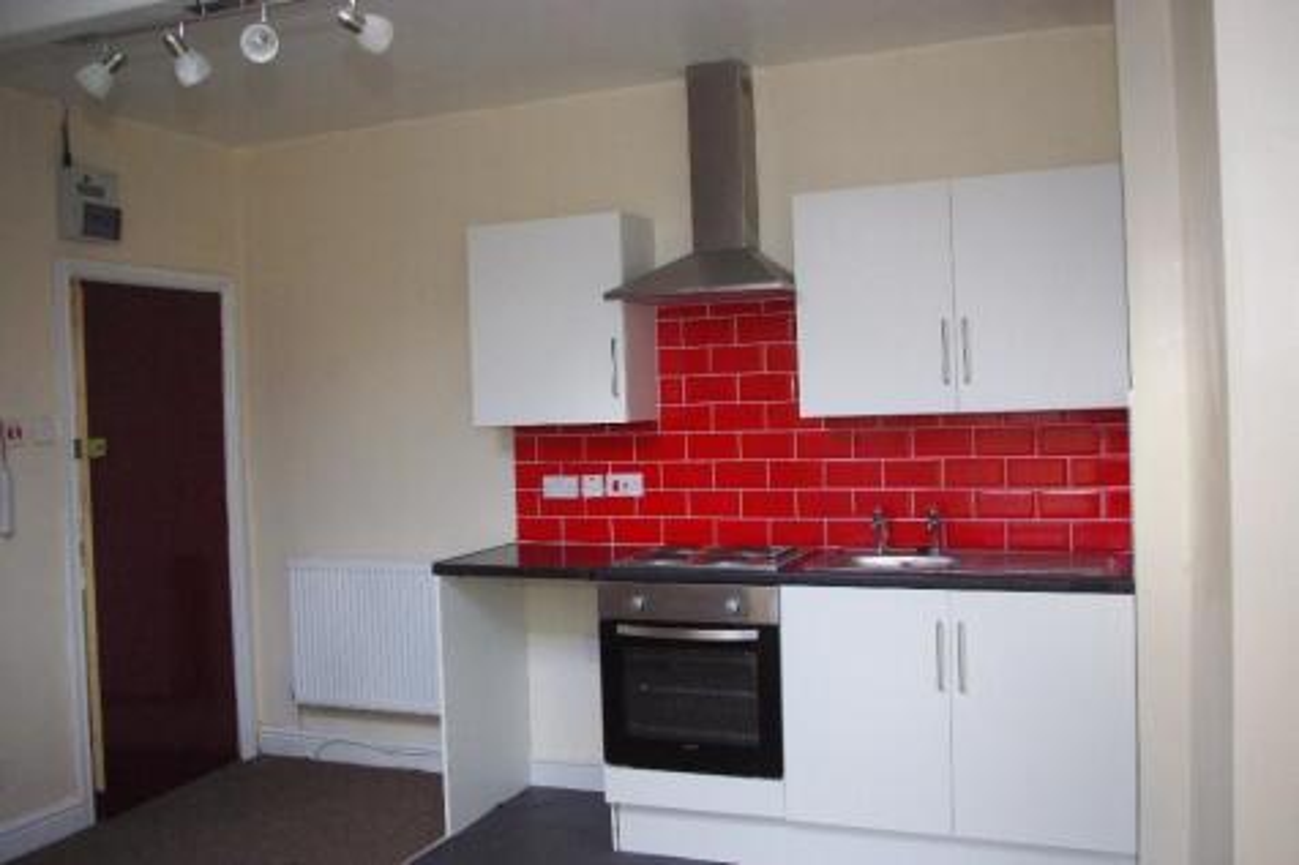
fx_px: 1118
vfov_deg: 42.3
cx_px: 650
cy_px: 432
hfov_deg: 60.3
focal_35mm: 31
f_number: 4
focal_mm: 21.25
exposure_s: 1/90
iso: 1600
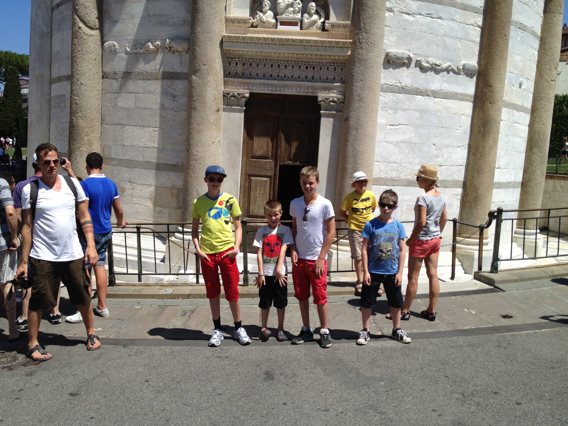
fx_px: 574
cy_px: 213
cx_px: 284
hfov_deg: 52.6
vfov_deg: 40.7
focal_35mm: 35
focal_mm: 4.28
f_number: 2.4
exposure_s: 1/2513
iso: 64
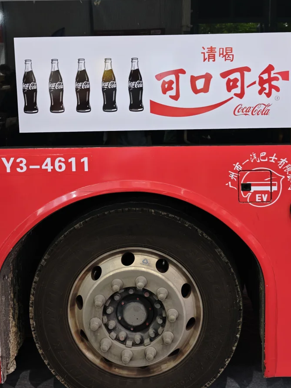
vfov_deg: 48.9
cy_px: 117
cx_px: 186
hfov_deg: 38.4
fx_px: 415
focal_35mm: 37
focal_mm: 8.72
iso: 400
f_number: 1.63
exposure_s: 1/50
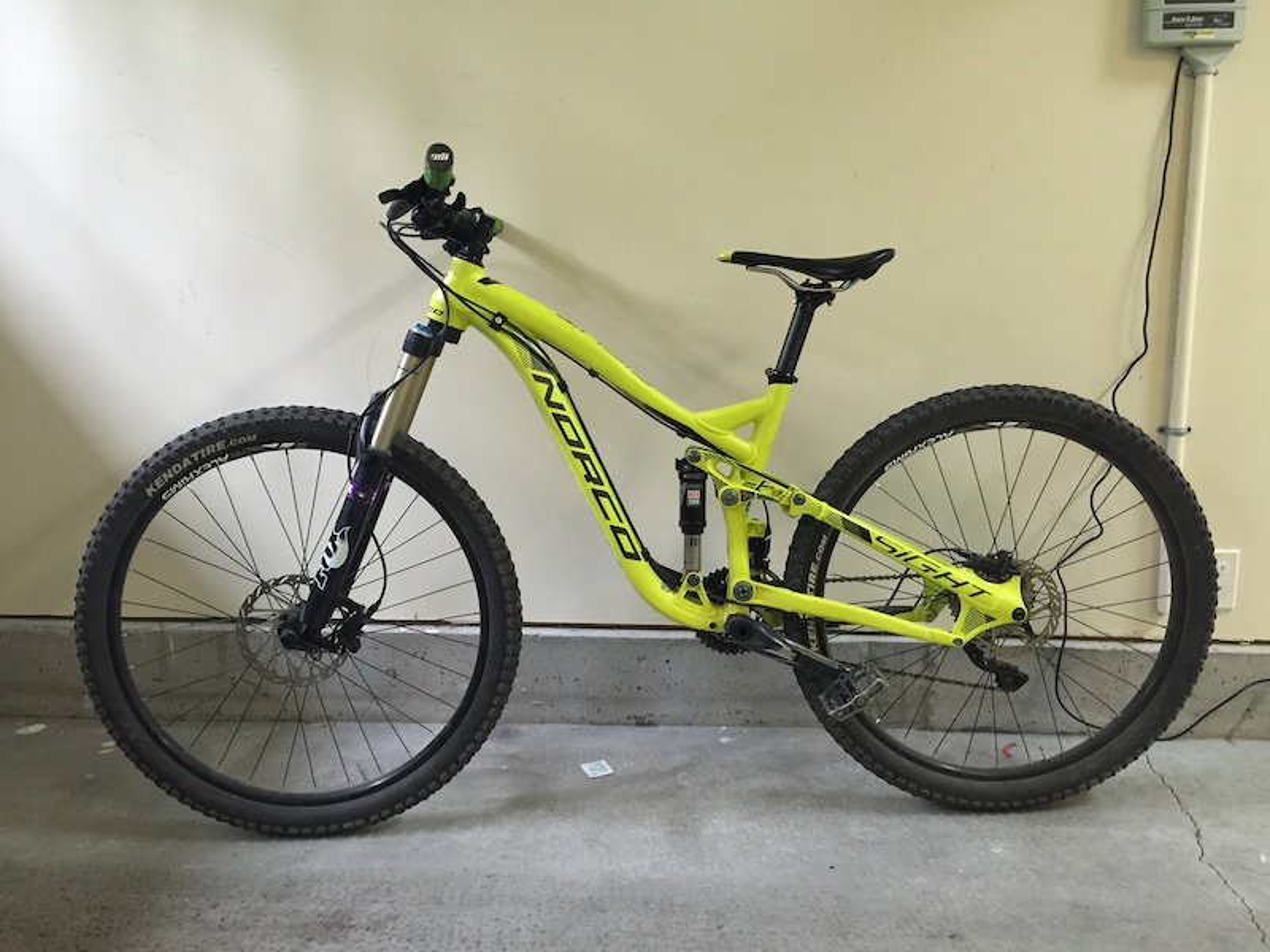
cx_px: 635
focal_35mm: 29
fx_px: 1064
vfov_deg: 48.2
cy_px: 476
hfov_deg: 61.7
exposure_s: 1/15
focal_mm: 4.15
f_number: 2.2
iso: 100
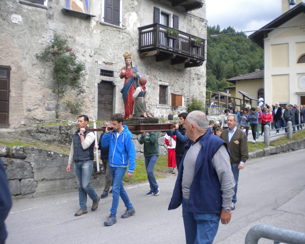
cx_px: 157
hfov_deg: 49.1
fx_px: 334
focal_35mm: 37
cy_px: 122
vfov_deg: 40.1
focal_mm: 6.3
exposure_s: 1/61.4
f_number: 3.1
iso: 130
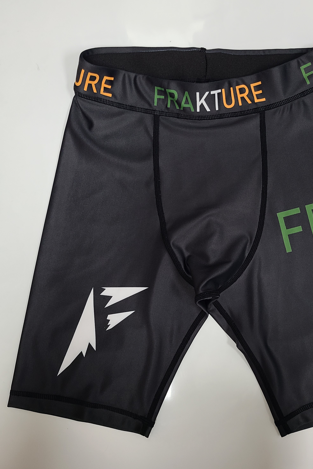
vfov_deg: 51.9
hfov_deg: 35.7
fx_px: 482
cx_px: 204
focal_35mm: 37
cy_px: 237
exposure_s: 1/50
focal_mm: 5.4
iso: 100
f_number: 1.8
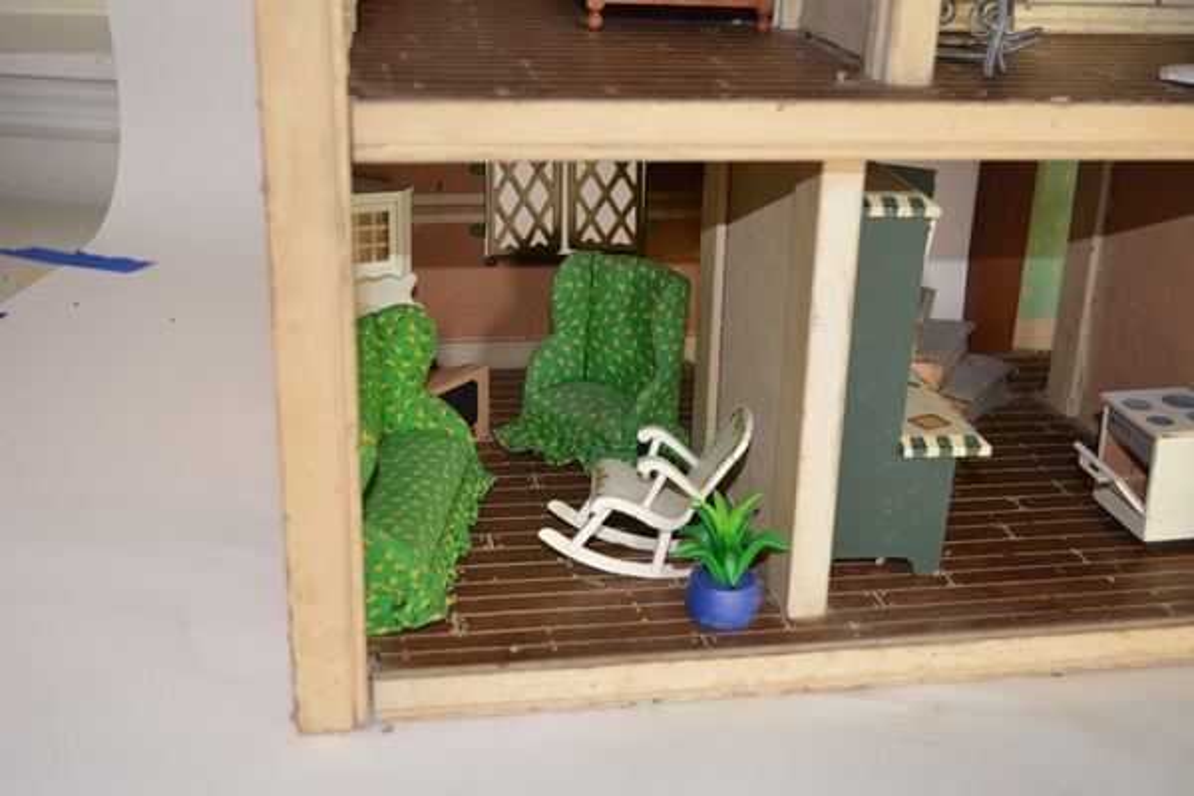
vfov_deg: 29.9
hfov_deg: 43.6
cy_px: 398
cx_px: 597
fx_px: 1492
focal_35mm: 45
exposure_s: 1/100
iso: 400
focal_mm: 30
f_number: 4.5
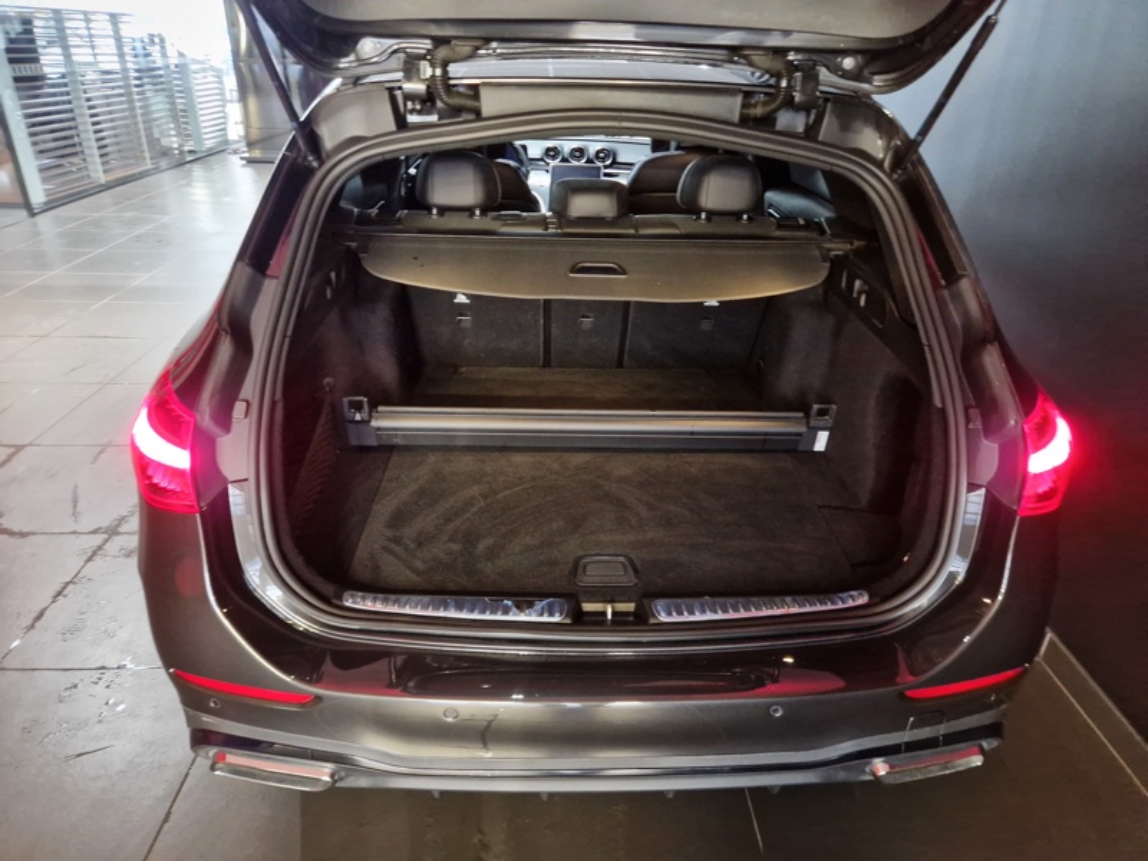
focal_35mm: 23
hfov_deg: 73.9
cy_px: 430
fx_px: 763
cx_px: 574
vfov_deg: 58.9
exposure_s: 1/25
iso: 1000
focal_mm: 5.4
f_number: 1.8
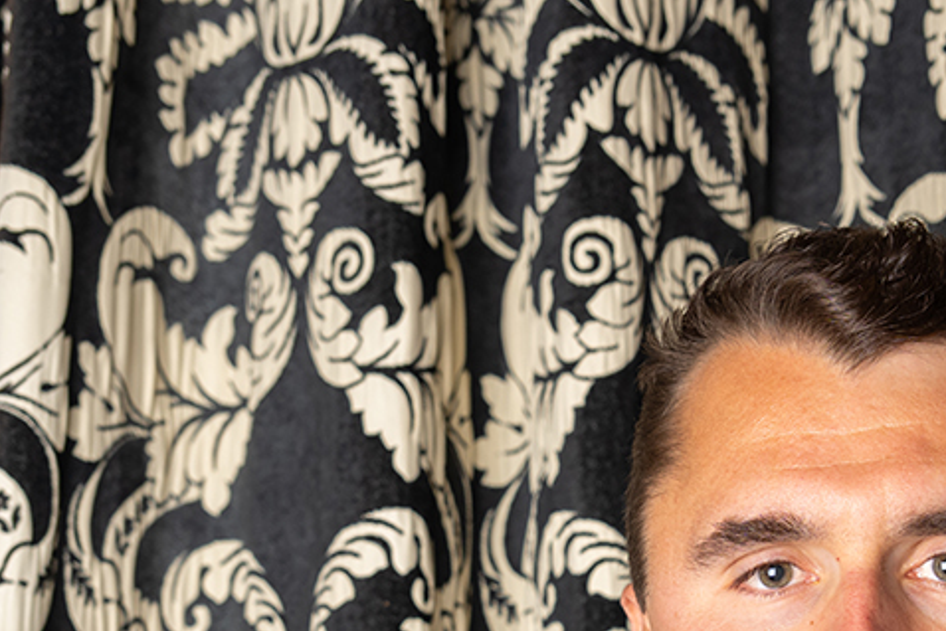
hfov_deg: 14.2
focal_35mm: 143
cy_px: 804
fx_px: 3759
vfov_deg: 9.4
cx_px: 810
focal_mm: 44
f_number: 4
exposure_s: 1/160
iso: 160
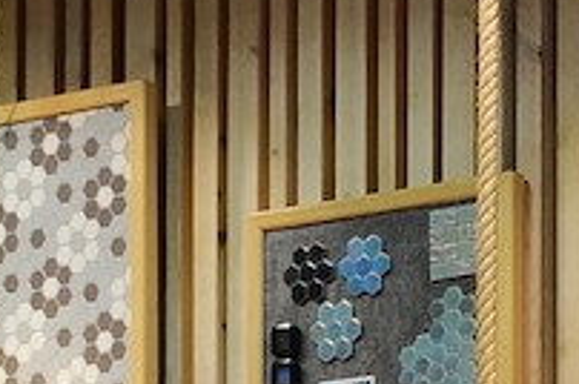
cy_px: 1100
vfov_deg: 6.1
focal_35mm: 208
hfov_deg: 8.5
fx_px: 3340
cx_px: 1680
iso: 800
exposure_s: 1/30
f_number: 16
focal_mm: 35
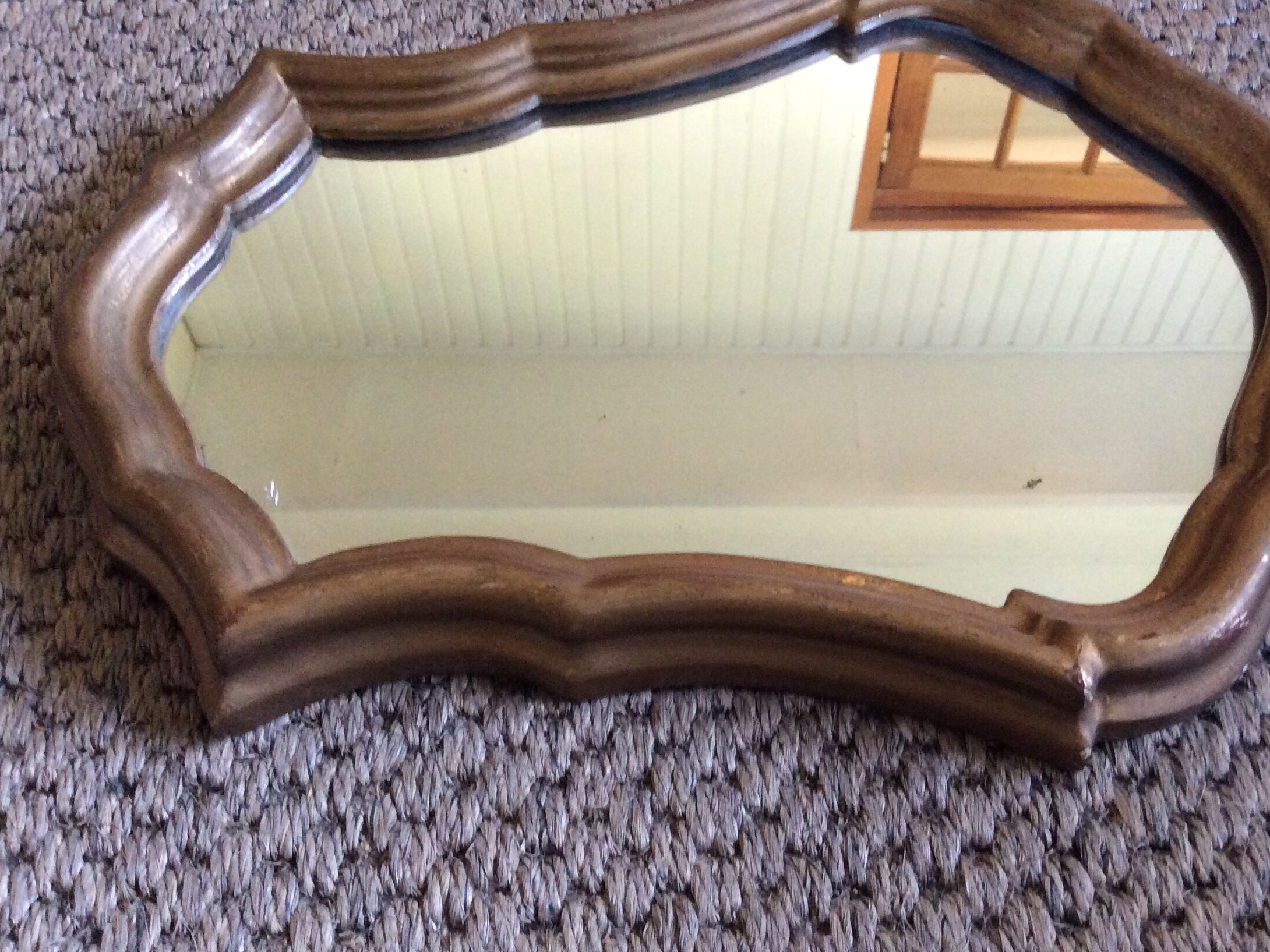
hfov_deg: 48.8
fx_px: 1394
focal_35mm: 38
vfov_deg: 37.7
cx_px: 730
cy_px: 461
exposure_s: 1/25
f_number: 2.4
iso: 200
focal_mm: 3.3
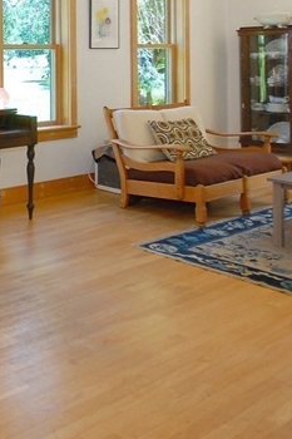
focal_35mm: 44
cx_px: -109
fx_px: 536
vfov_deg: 42.5
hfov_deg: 25.3
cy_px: 87
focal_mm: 10
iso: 400
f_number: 4.5
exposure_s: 1/60
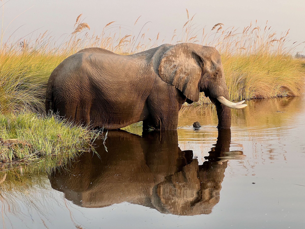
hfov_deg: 25.3
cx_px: 152
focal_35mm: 77
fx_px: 678
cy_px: 114
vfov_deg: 19.1
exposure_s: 1/121
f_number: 2.8
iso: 32
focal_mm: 9
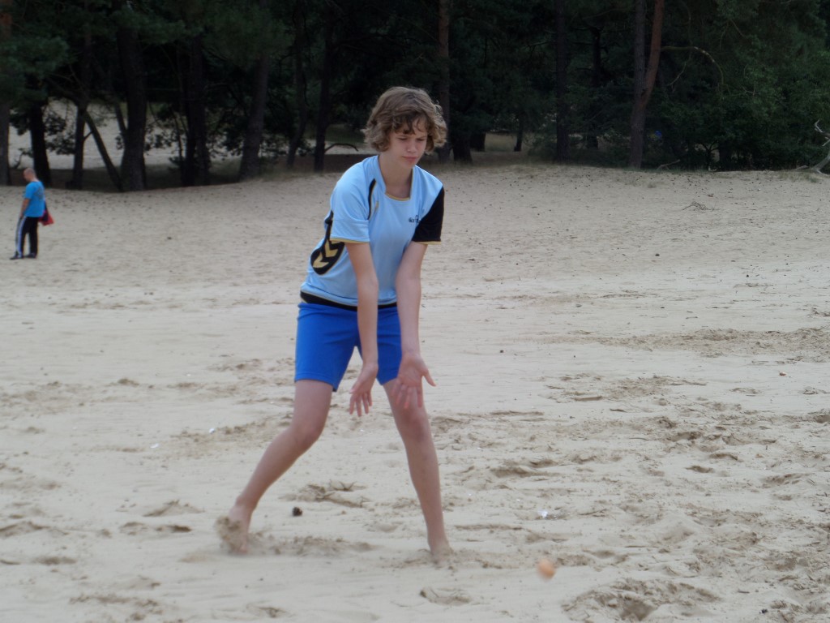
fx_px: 2494
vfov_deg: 14.2
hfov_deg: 18.9
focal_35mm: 104
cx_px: 415
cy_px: 312
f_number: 4.4
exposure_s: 1/350
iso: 80
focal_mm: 17
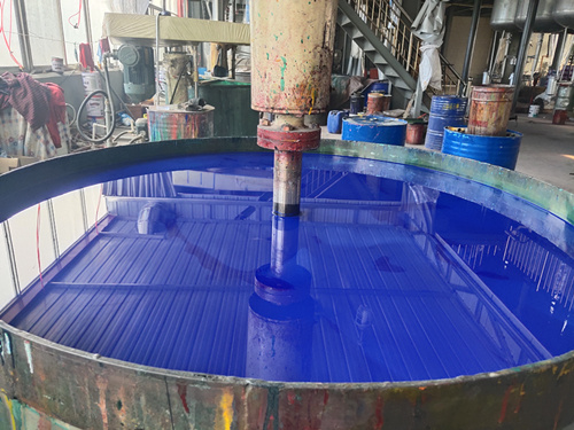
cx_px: 287
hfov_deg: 61.7
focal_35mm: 29
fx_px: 481
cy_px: 215
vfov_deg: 48.2
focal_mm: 4.27
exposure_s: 1/100
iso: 255
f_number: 1.8
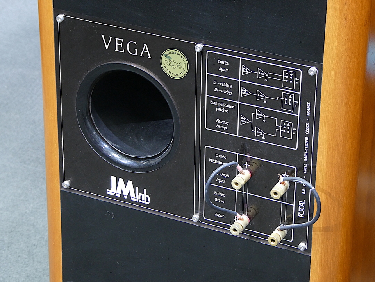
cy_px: 141
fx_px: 1246
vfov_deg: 12.9
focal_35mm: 115
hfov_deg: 17.1
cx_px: 188
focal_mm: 20.6
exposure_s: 1
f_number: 5.1
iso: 200
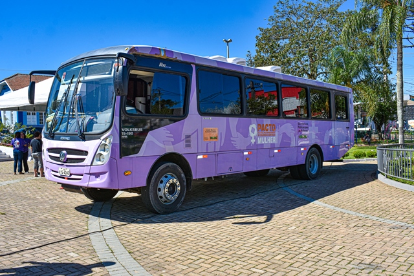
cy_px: 138
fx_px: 397
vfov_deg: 38.4
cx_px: 207
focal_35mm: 34
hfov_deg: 55.1
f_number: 9
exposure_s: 1/250
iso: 100
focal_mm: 23
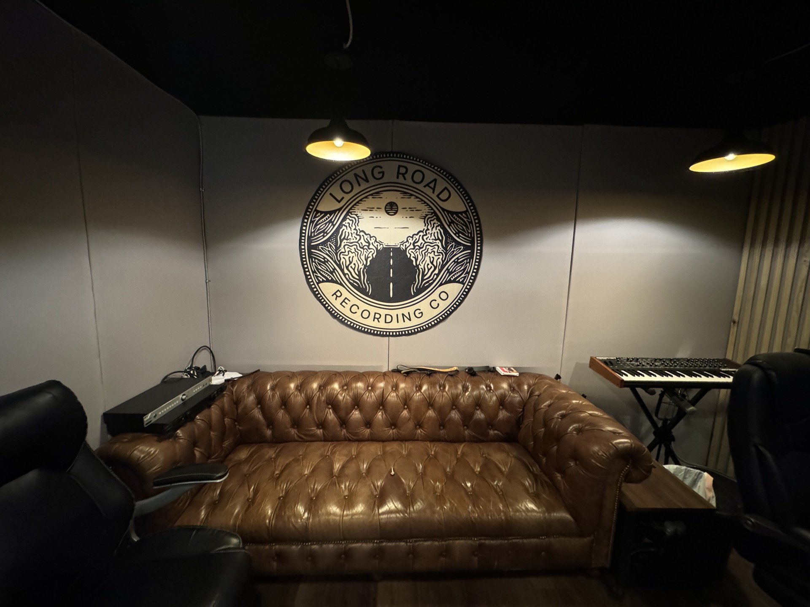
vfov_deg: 85.7
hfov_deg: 102.1
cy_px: 304
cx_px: 405
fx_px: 328
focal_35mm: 14
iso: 1250
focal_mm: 2.22
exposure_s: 1/60
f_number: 2.2
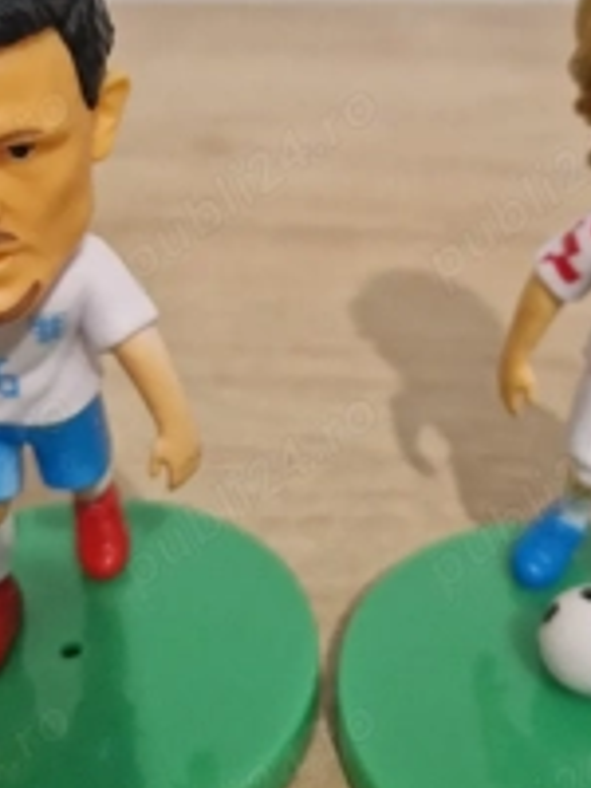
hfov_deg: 31.5
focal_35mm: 46
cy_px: 232
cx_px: 327
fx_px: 1047
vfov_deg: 40.5
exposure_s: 1/50
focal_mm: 5.4
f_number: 1.8
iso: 640
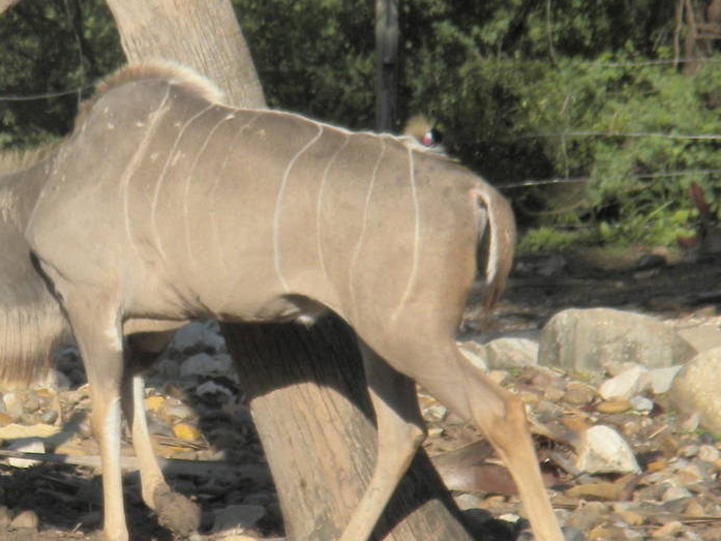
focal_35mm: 597
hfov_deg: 3.3
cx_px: 76
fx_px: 12437
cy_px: 260
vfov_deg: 2.5
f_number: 5.3
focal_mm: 46.2
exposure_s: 1/504
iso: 64
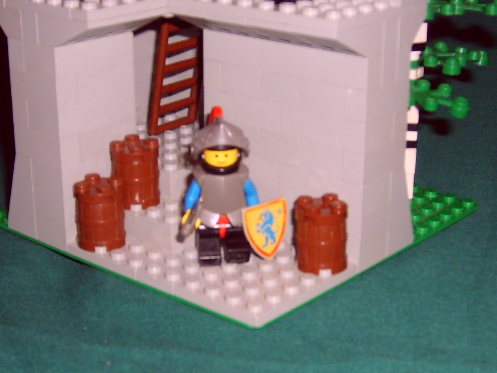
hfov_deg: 52.6
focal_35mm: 35
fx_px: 503
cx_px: 248
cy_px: 186
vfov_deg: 40.7
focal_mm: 5.8
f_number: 2.8
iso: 100
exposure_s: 1/45
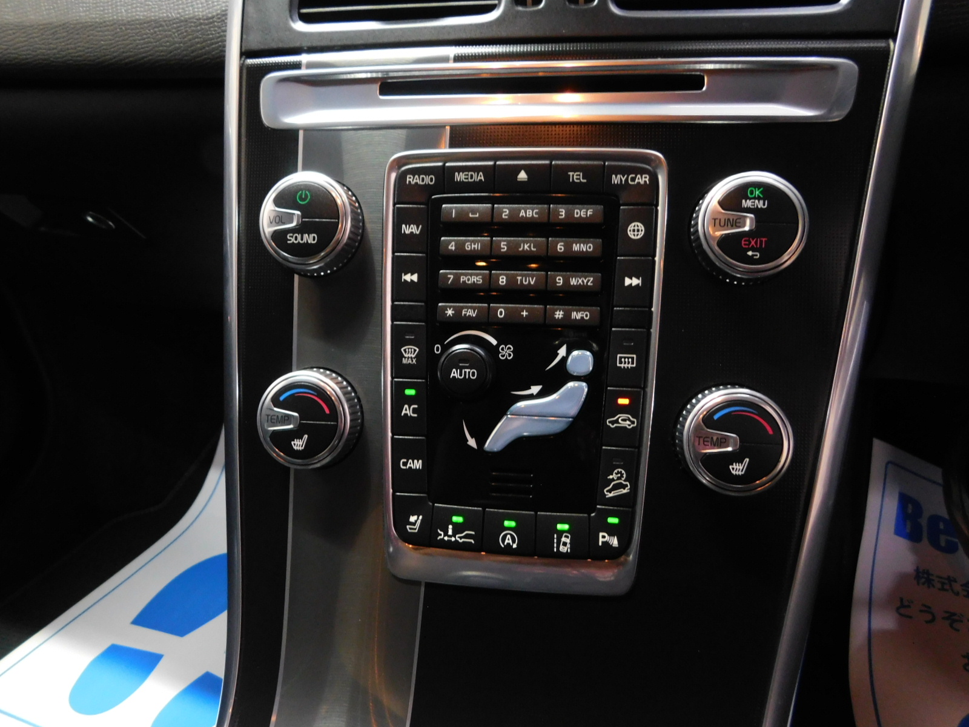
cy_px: 364
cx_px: 484
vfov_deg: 58.9
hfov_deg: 73.9
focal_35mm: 23
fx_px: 644
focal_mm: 4
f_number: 3
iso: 400
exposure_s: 1/8
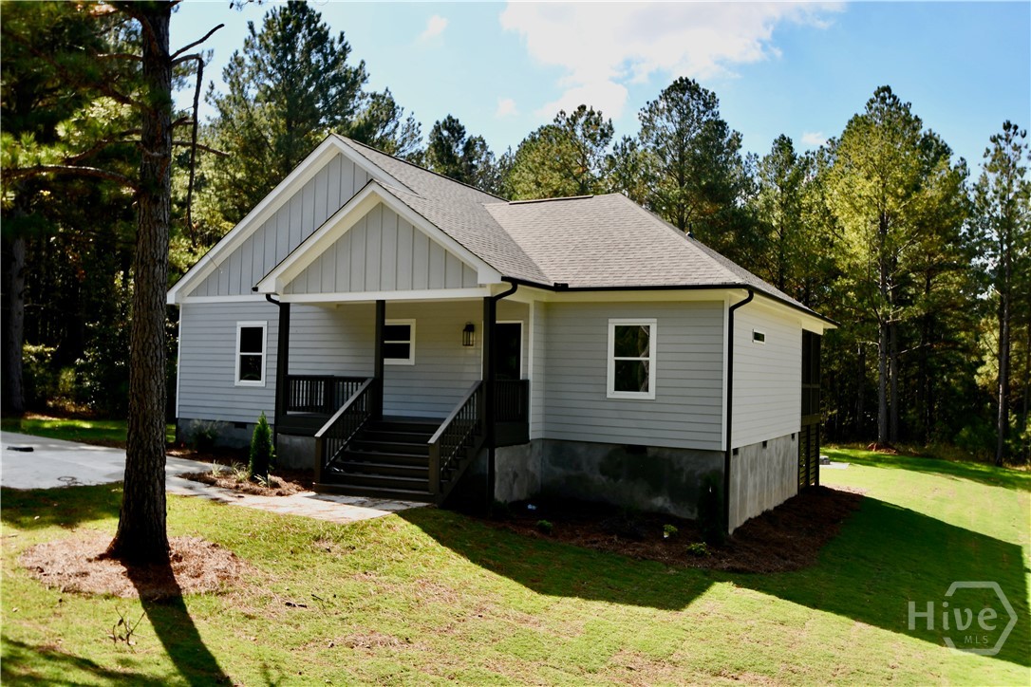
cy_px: 344
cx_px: 516
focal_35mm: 30
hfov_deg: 61.9
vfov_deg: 43.6
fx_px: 859
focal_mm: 20
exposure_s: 1/250
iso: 200
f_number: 8
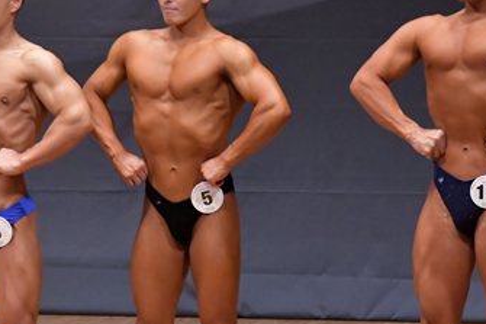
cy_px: 209
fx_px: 7016
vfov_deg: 2.6
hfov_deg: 4.0
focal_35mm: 520
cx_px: 175
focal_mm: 150
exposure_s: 1/400
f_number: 5.6
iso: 6400
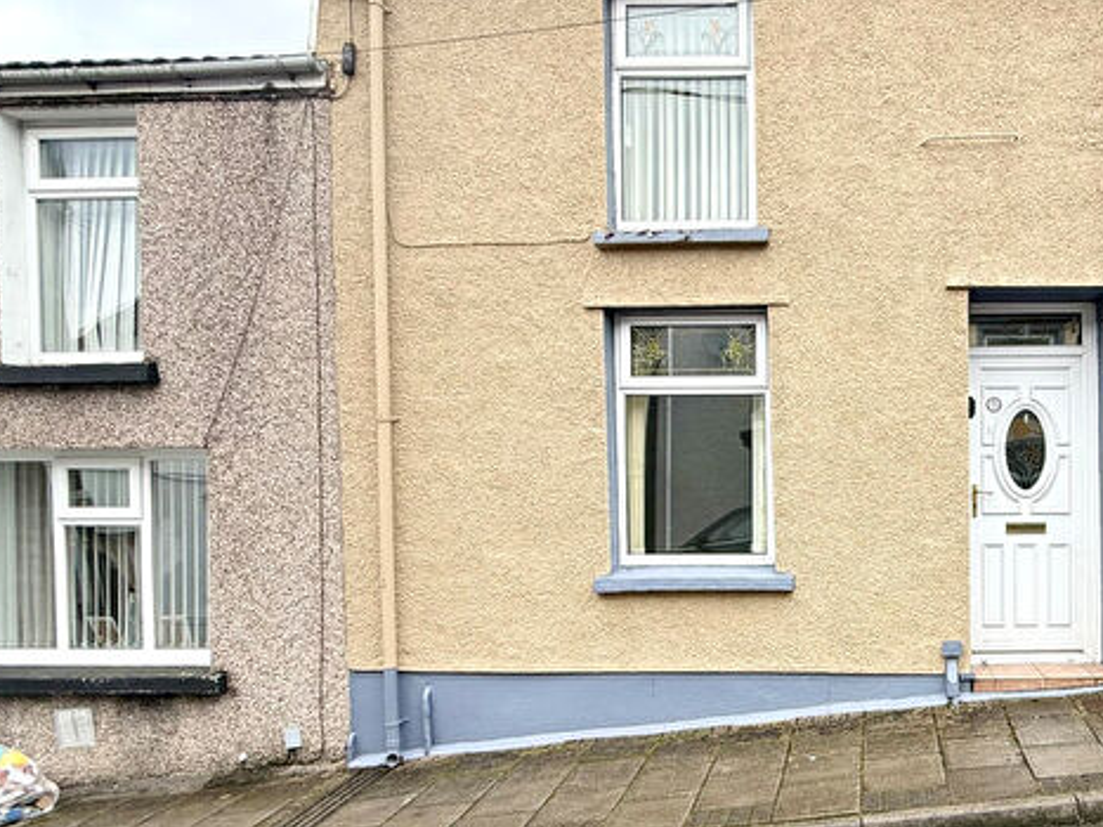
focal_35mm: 21
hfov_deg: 75.4
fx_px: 669
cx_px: 772
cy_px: 315
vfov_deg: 62.6
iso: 50
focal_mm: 2.22
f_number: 2.2
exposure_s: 1/99
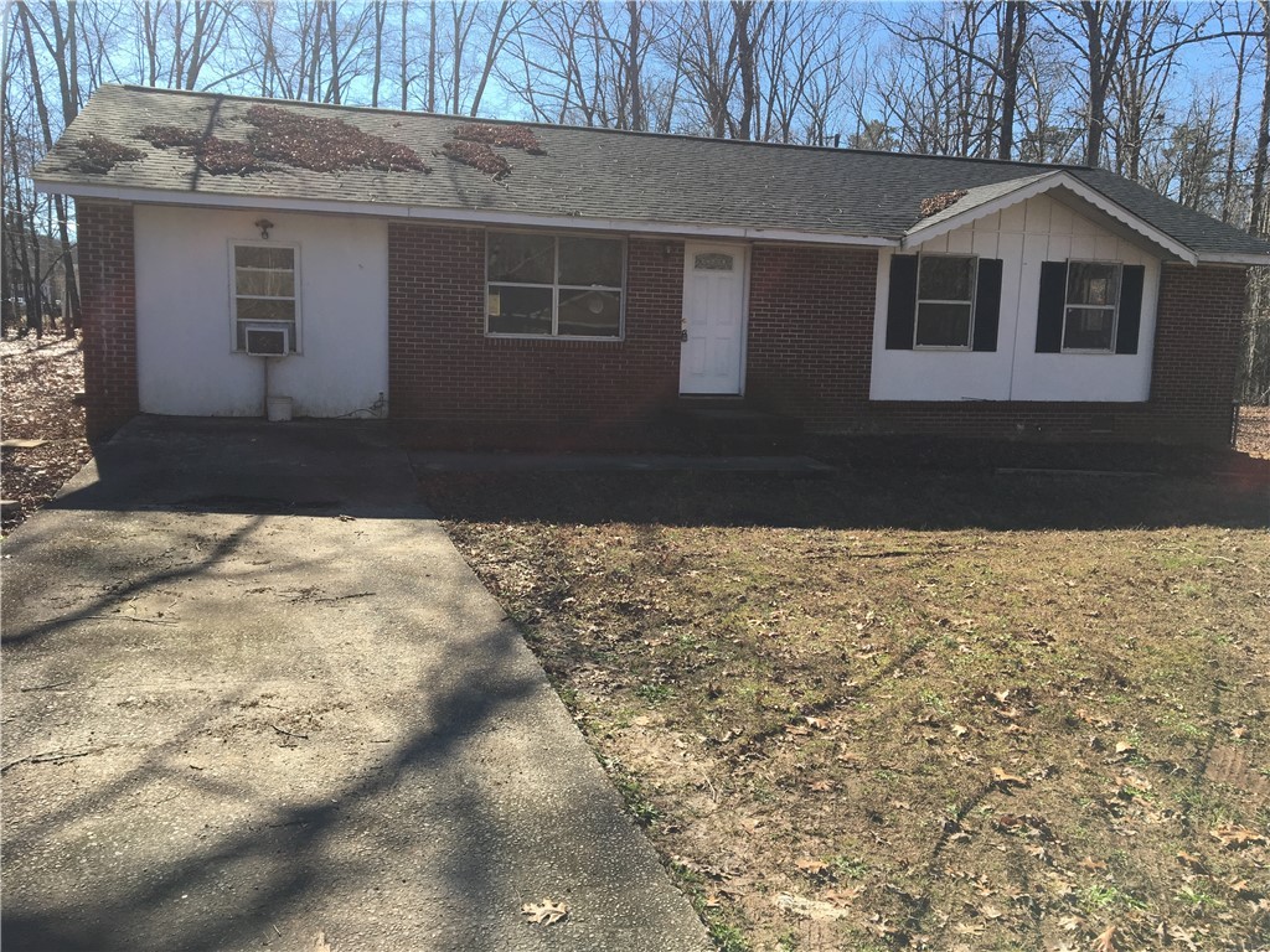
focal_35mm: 29
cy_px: 476
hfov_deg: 61.7
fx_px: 1064
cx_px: 635
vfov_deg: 48.2
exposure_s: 1/938
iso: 25
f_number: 2.2
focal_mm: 4.15
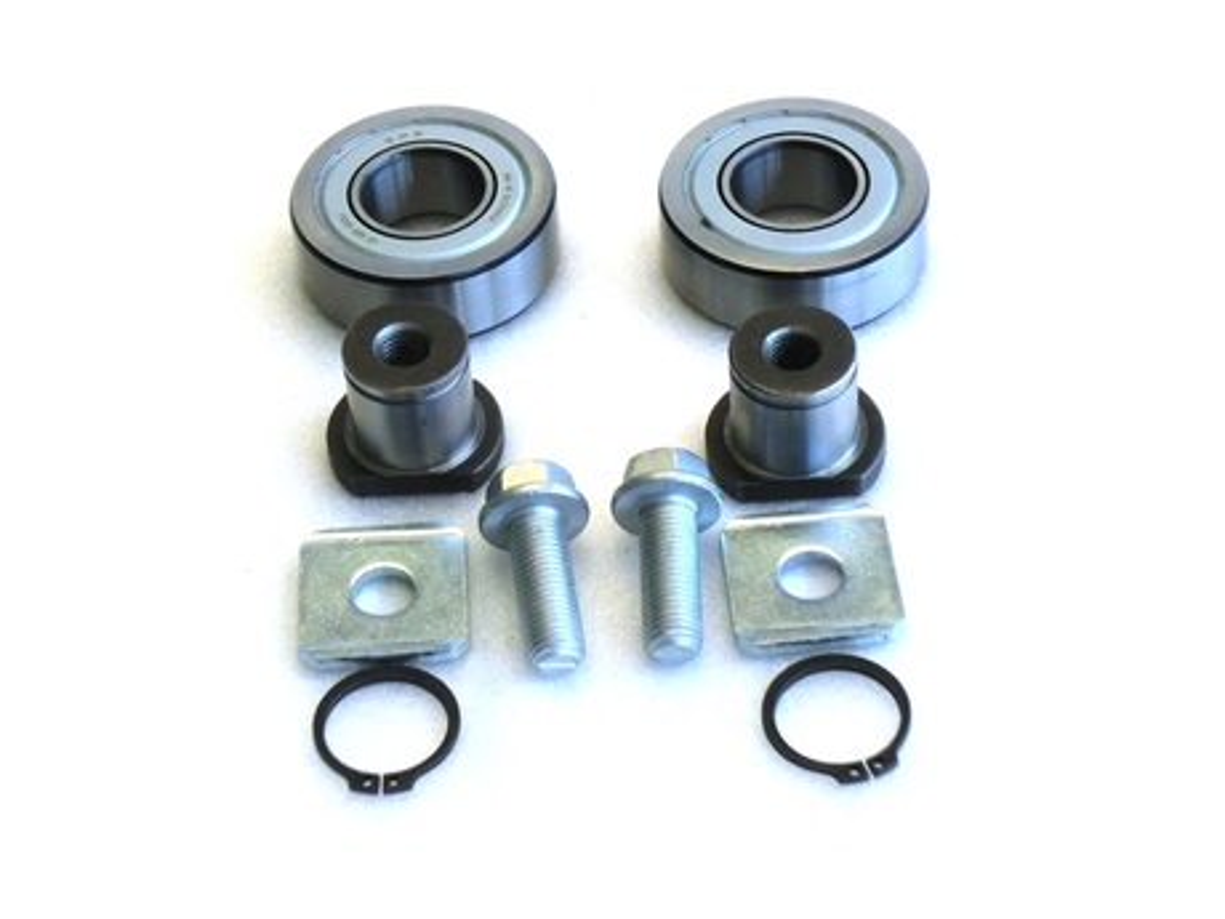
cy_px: 460
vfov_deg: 20.2
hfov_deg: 26.7
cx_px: 612
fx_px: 2583
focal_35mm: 73
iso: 250
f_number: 4.7
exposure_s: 1/80
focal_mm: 13.02
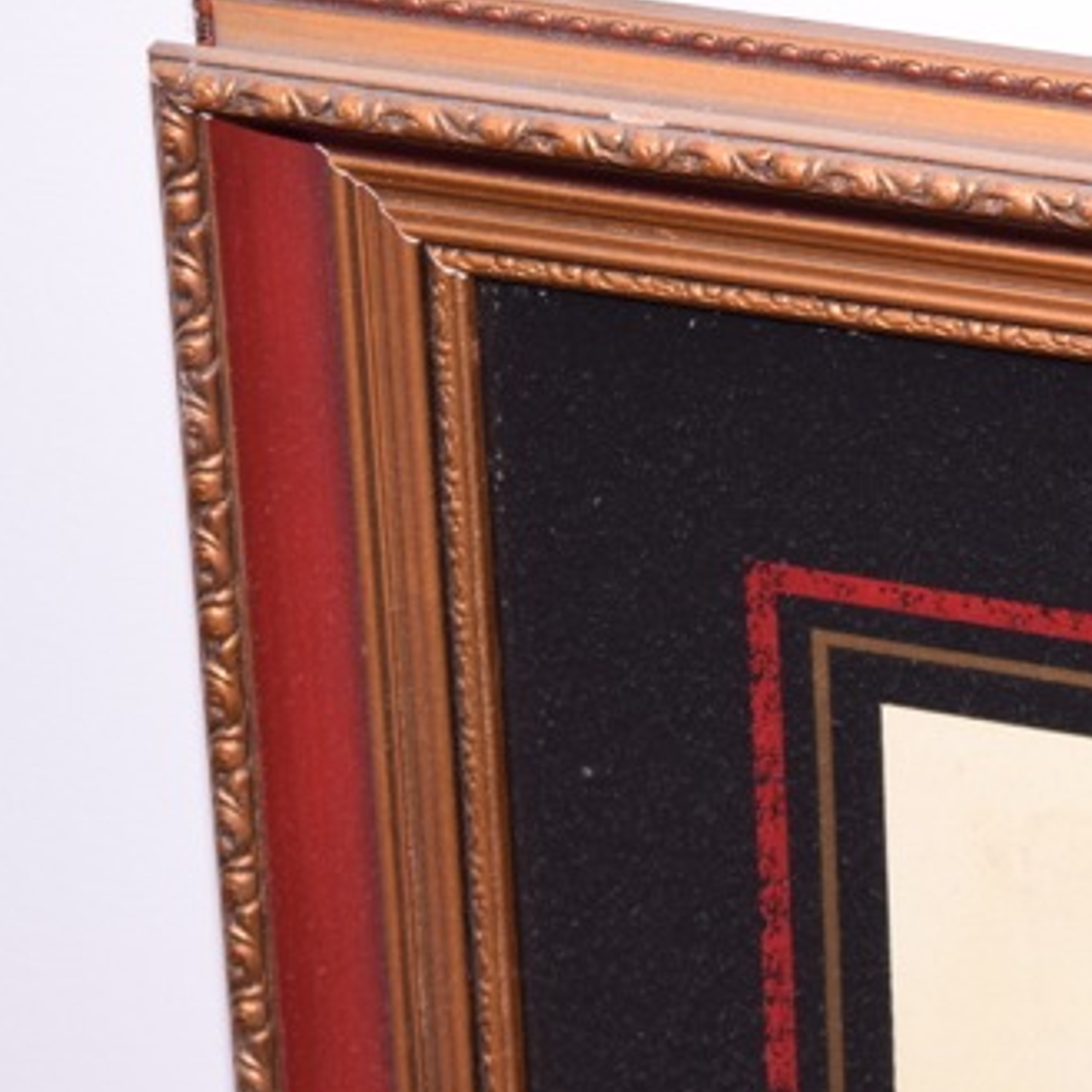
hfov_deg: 8.1
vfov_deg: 8.2
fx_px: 7612
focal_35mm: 213
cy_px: 440
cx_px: 1504
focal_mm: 55
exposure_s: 1/60
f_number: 6.3
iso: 100
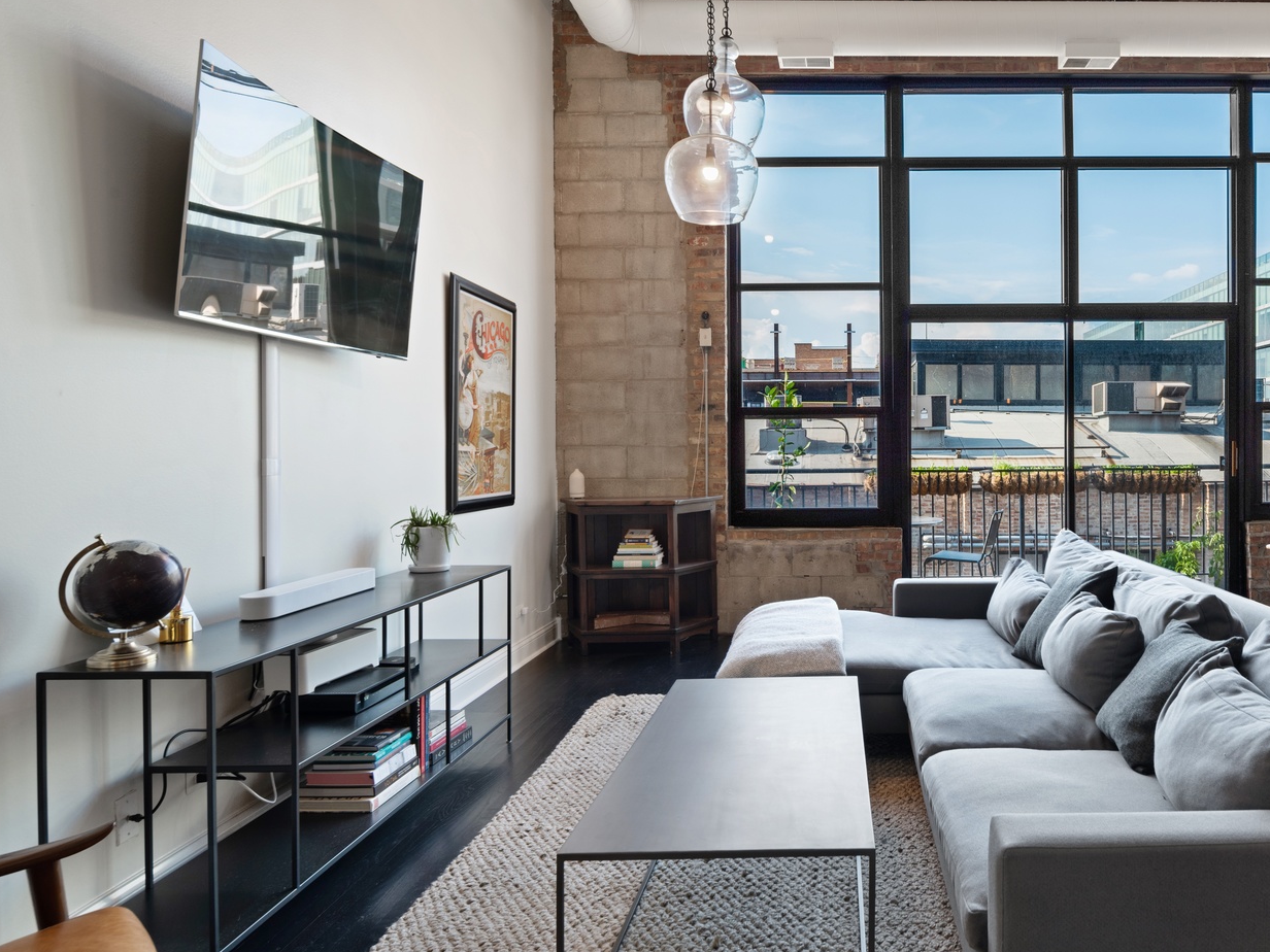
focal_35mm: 24
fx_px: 881
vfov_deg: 56.8
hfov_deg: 70.4
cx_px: 796
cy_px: 461
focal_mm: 19
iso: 320
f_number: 10
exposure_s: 1/6
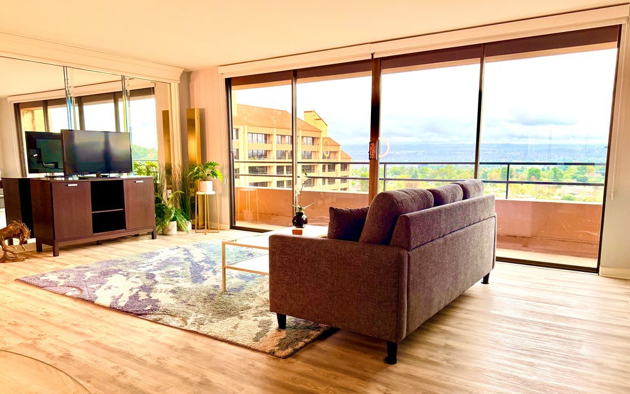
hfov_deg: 70.4
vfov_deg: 47.5
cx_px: 311
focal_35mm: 26
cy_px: 222
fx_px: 446
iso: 125
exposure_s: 1/196
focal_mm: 6.76
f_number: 1.78
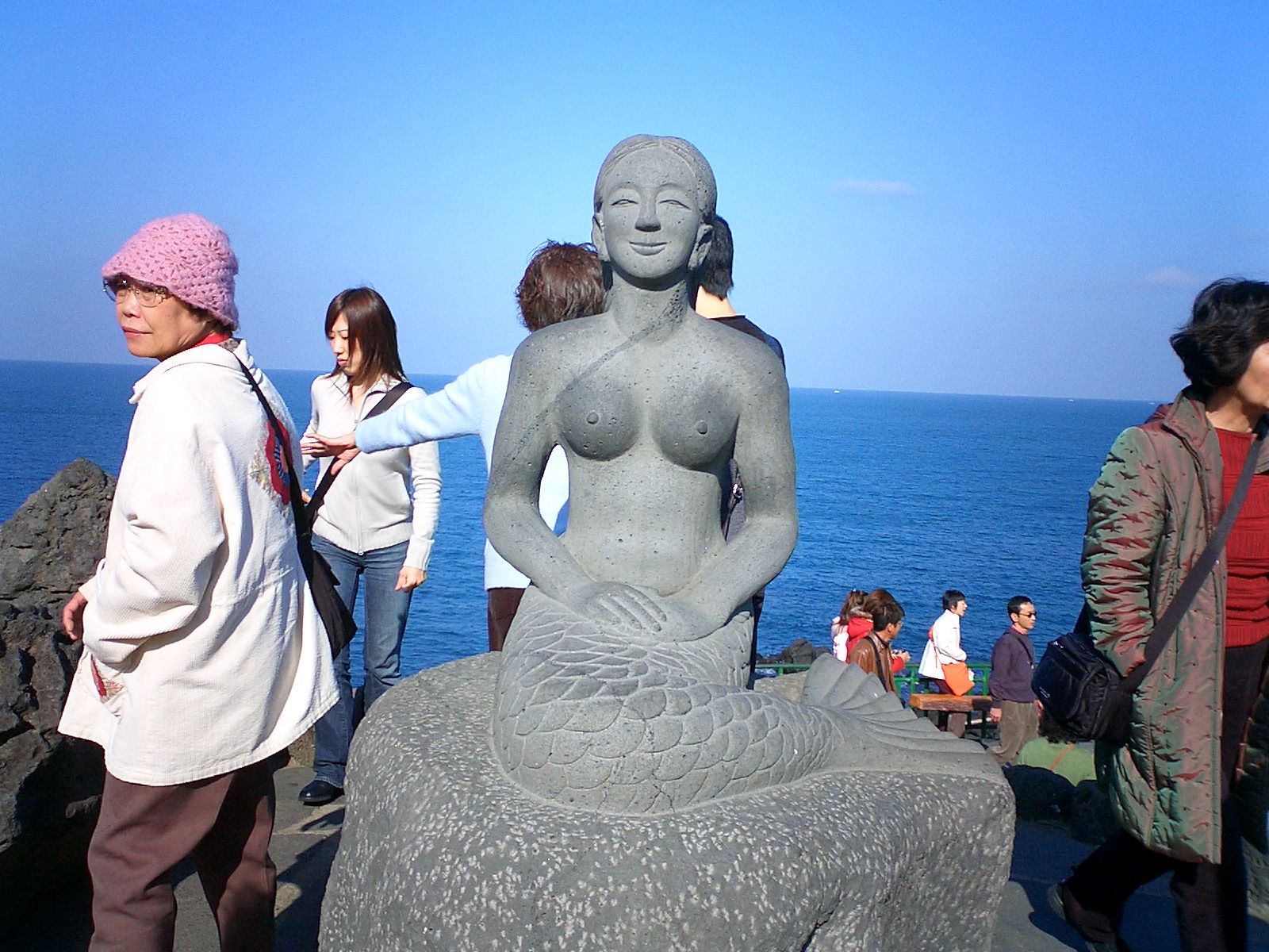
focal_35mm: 37
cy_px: 476
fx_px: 1356
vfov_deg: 38.7
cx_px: 634
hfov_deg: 50.1
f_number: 3.5
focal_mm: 5.6
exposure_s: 1/1000
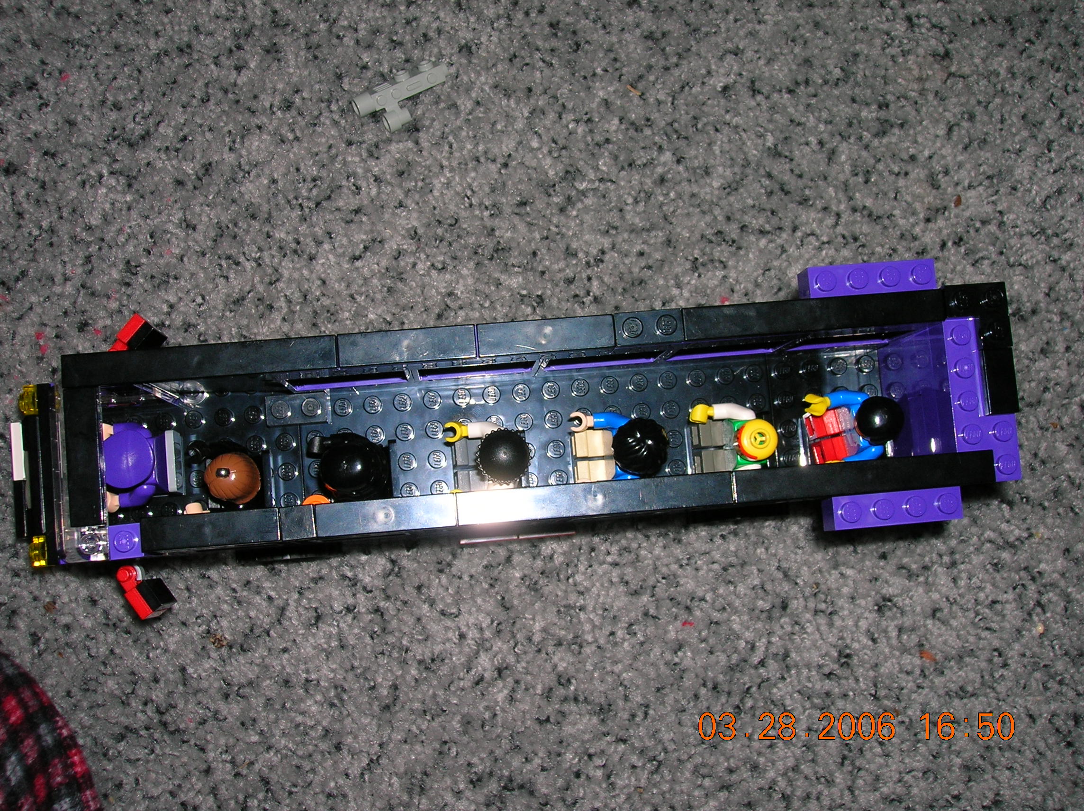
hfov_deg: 49.0
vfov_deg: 37.7
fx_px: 1189
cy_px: 406
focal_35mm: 38
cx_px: 542
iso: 50
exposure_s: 1/60.1
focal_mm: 6.4
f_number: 5
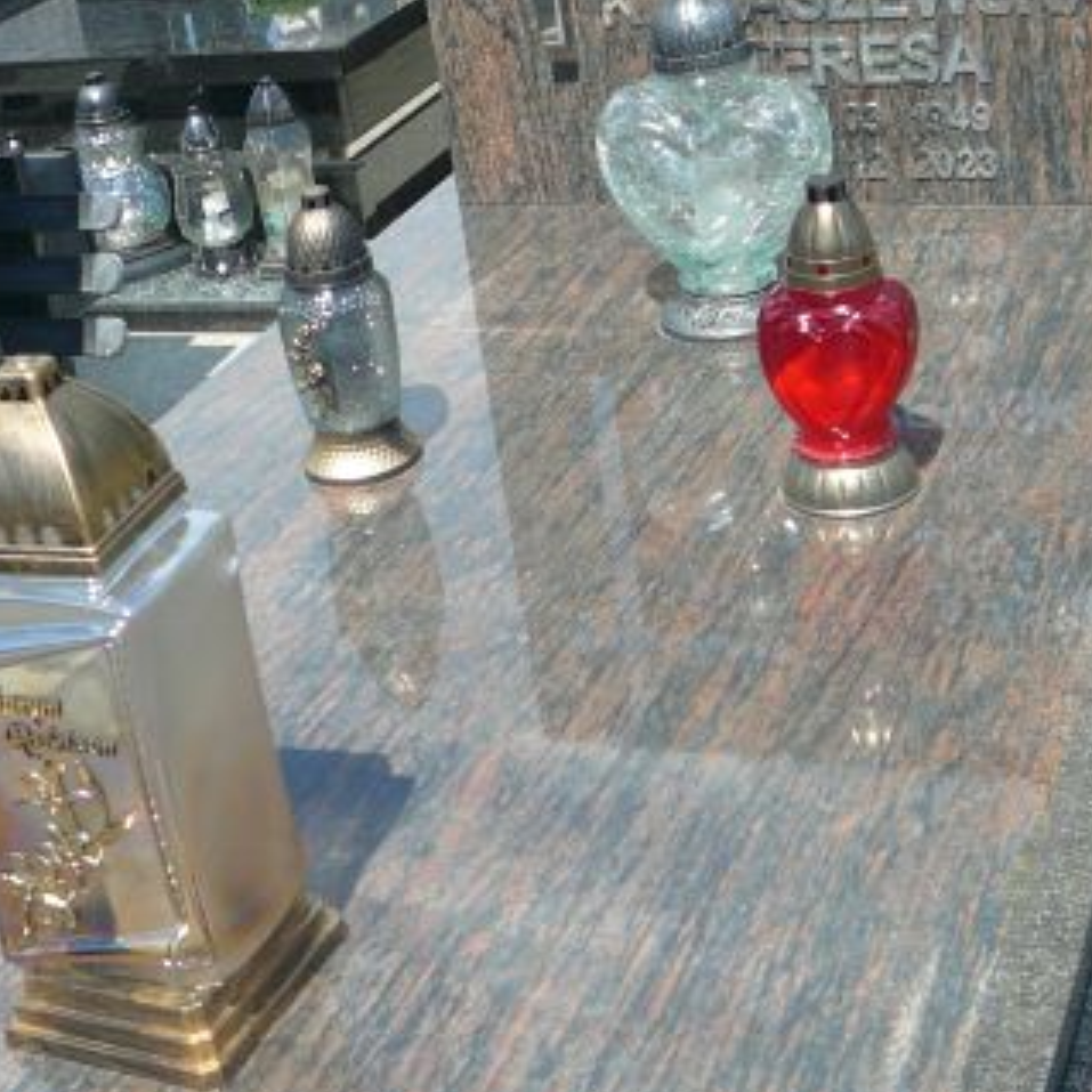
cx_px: 568
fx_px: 2213
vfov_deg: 27.7
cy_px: 431
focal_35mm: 62
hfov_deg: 27.7
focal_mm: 5.2
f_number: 2.8
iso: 80
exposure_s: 1/800
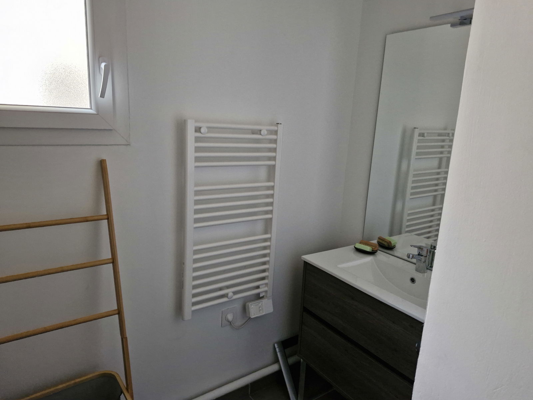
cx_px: 266
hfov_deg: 73.9
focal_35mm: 23
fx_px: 354
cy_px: 200
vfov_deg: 58.9
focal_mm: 5.54
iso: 1000
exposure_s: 1/100
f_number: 1.8
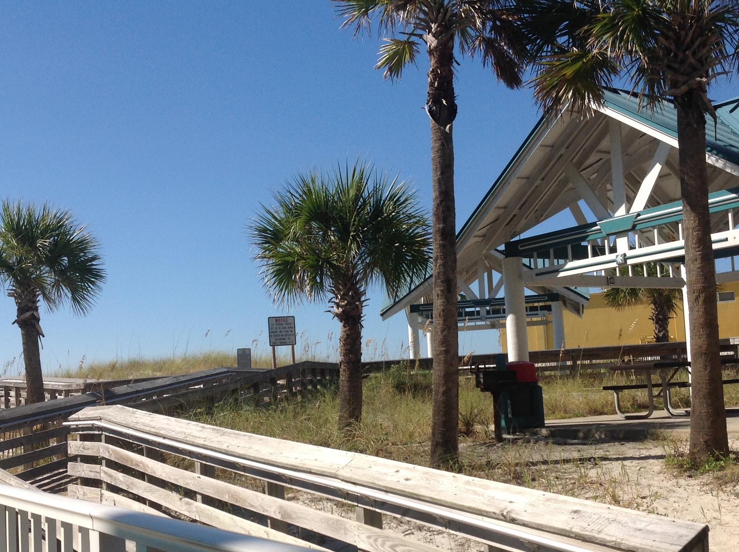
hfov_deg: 41.3
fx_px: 981
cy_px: 338
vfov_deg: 31.3
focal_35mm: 46
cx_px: 334
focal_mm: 4.28
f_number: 2.4
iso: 64
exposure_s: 1/3030
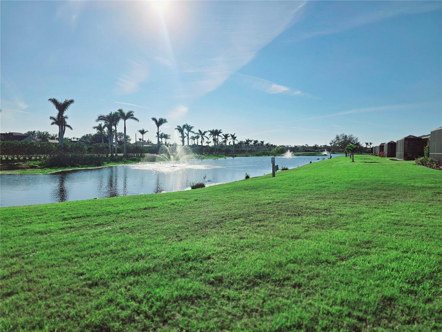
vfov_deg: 58.9
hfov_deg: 73.9
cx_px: 221
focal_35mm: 23
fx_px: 294
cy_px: 166
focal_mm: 6.3
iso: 12
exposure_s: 1/2500
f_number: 1.7
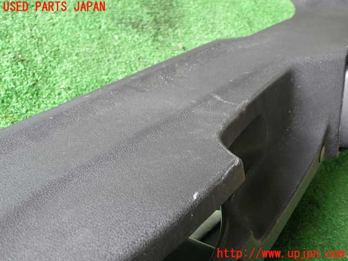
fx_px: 362
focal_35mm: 36
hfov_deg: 51.4
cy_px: 130
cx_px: 174
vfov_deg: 39.7
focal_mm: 6.37
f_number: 2.5
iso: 200
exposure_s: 1/40
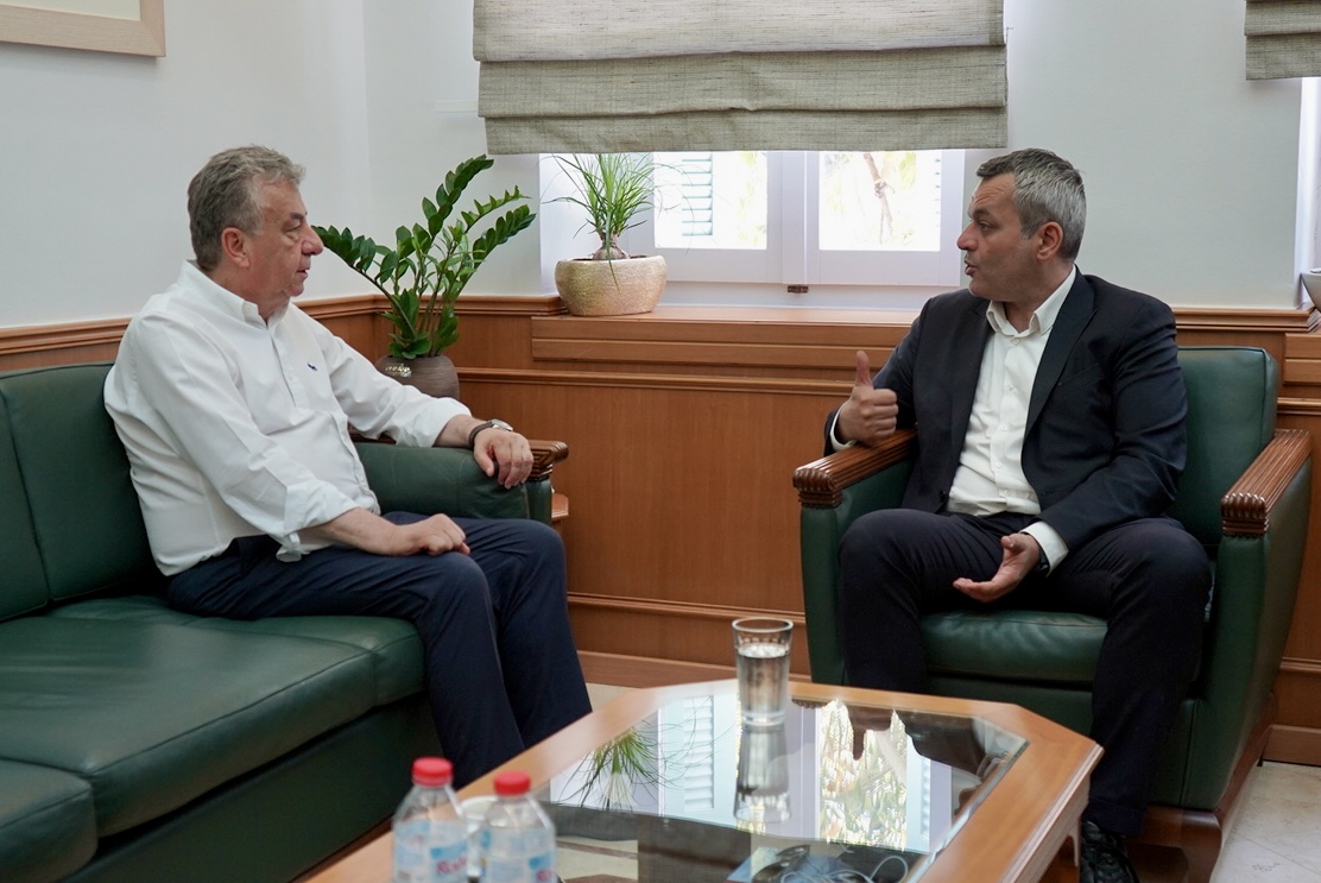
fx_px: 1212
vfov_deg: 40.0
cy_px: 442
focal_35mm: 33
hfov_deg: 57.2
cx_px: 660
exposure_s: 1/160
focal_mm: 33
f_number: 4
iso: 1250
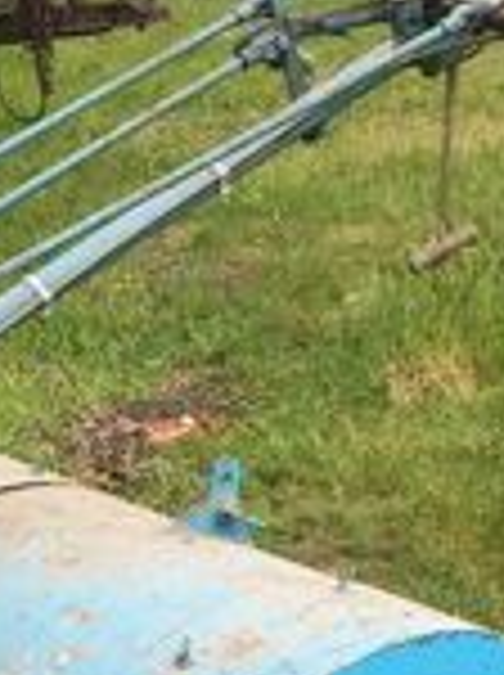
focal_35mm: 124
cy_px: 814
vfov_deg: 15.3
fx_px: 2414
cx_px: -315
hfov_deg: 11.3
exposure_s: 1/444
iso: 25
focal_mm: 4.15
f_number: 2.2
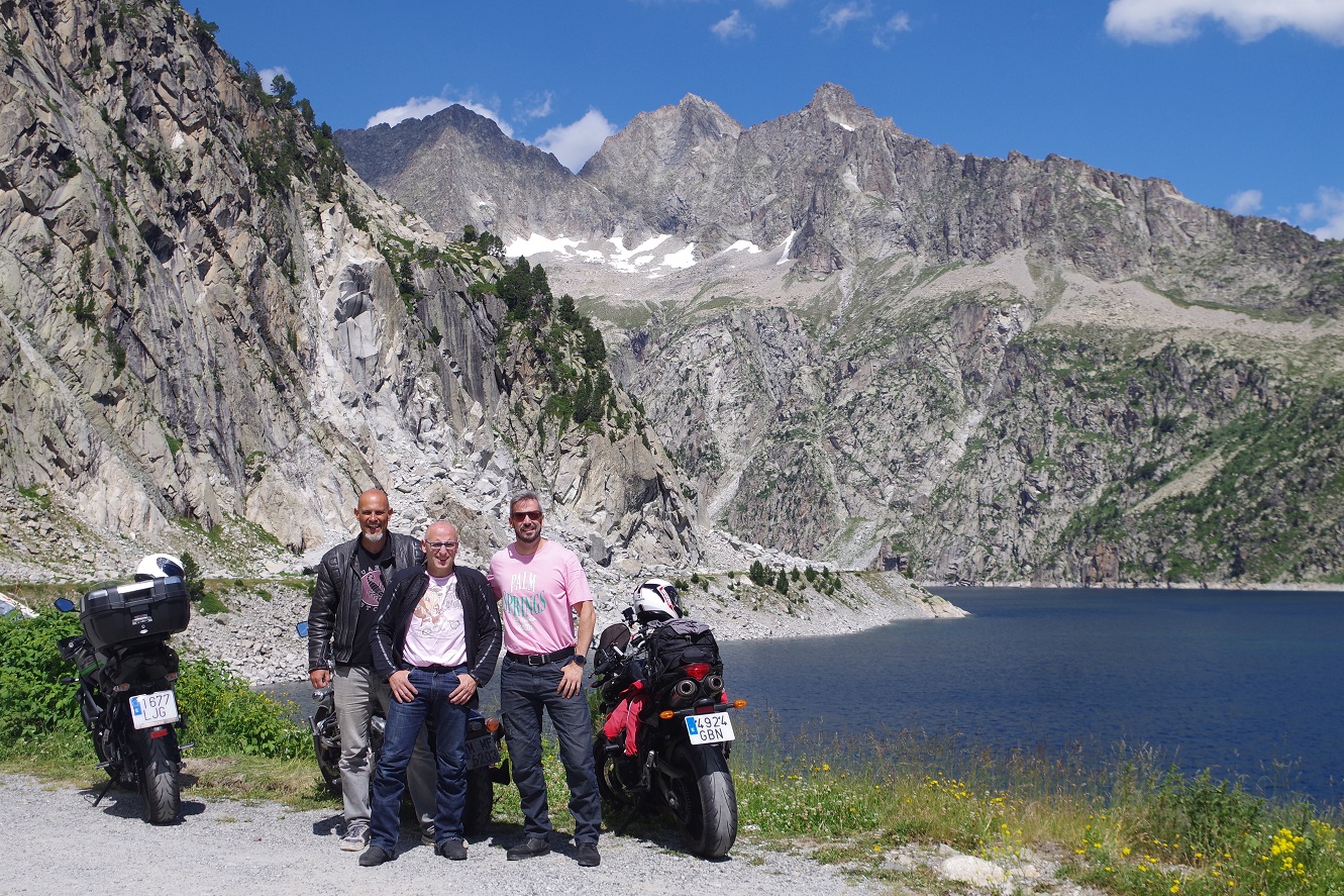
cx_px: 673
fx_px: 1403
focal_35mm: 38
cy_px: 438
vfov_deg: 35.4
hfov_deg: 51.2
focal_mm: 24.38
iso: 200
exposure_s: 1/800
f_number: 7.1
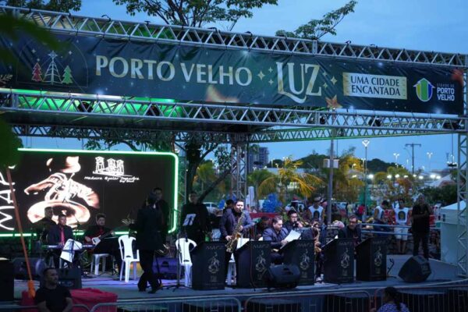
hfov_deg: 23.6
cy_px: 156
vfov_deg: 15.9
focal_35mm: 86
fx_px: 1118
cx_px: 234
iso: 4000
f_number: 4
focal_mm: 86
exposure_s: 1/125
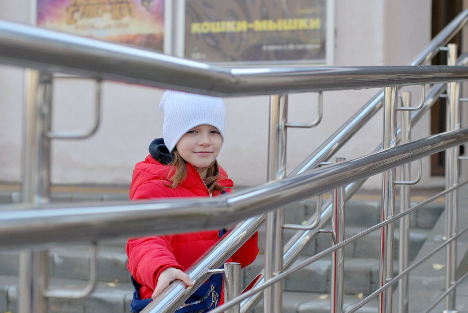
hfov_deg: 23.9
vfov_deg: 16.1
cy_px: 159
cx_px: 254
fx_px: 1106
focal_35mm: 85
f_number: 3.5
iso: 100
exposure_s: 1/250
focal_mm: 50
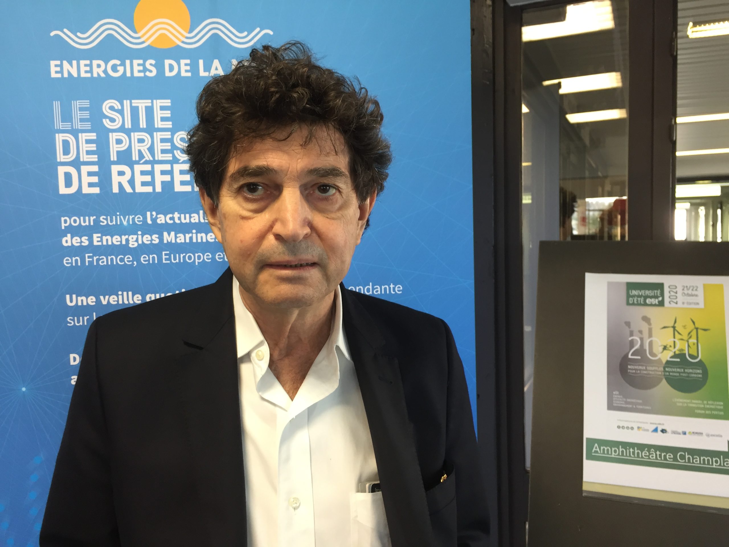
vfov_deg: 48.2
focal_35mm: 29
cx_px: 364
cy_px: 274
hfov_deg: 61.7
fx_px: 611
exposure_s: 1/33
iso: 80
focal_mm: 4.15
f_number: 2.2
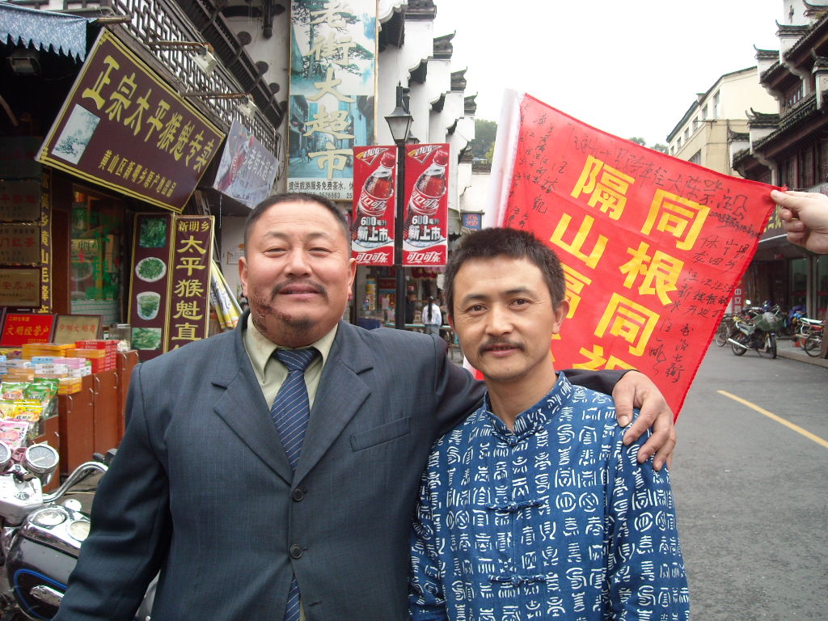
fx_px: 837
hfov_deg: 52.6
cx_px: 414
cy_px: 310
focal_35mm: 35
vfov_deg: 40.7
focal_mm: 5.7
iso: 91
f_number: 2.8
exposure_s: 1/60
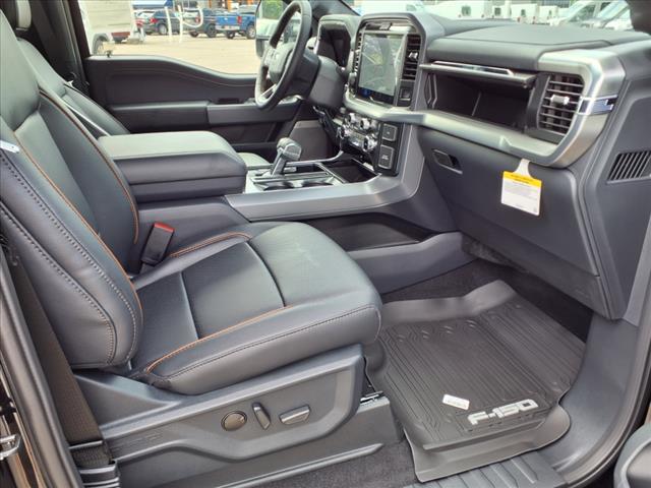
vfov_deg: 51.4
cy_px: 244
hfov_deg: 65.3
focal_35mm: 27
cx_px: 326
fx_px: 508
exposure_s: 1/120
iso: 40
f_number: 1.9
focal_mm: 3.58
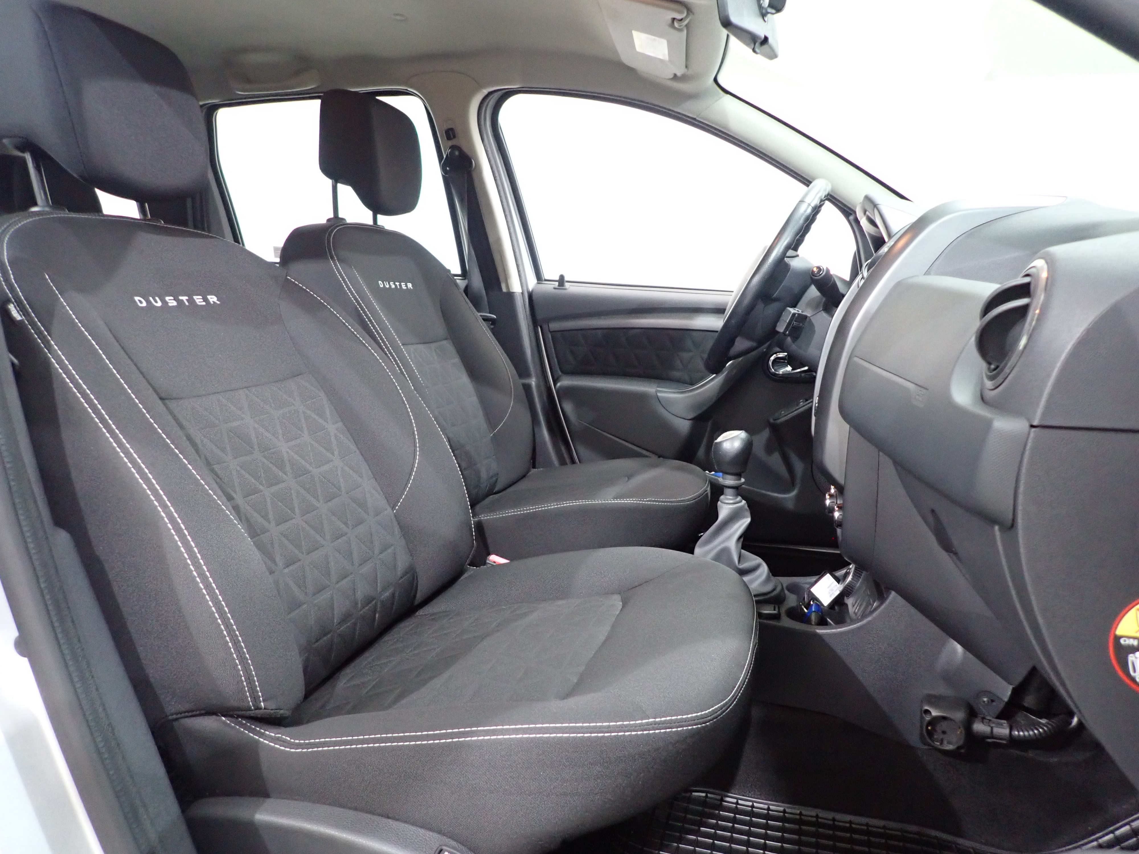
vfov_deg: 54.9
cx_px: 570
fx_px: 823
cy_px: 427
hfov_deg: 69.4
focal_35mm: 25
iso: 800
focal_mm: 4.5
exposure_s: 1/30
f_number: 2
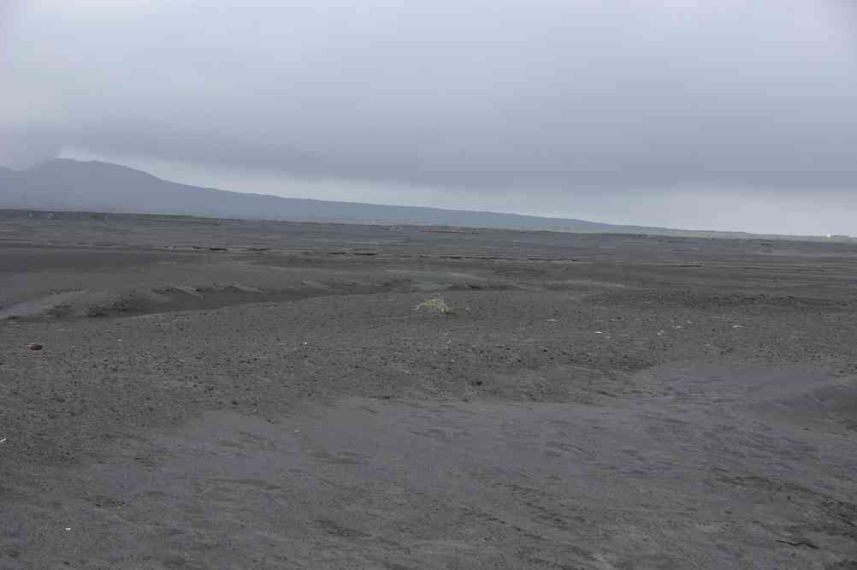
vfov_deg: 21.2
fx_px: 1522
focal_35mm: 64
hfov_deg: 31.4
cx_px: 428
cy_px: 285
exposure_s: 1/125
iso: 100
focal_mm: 42.5
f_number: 6.7
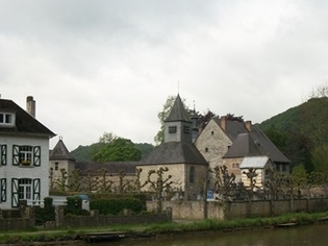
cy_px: 149
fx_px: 578
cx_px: 151
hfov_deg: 31.7
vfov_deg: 24.0
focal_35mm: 61
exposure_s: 1/125
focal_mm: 5.7
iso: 80
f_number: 8.8
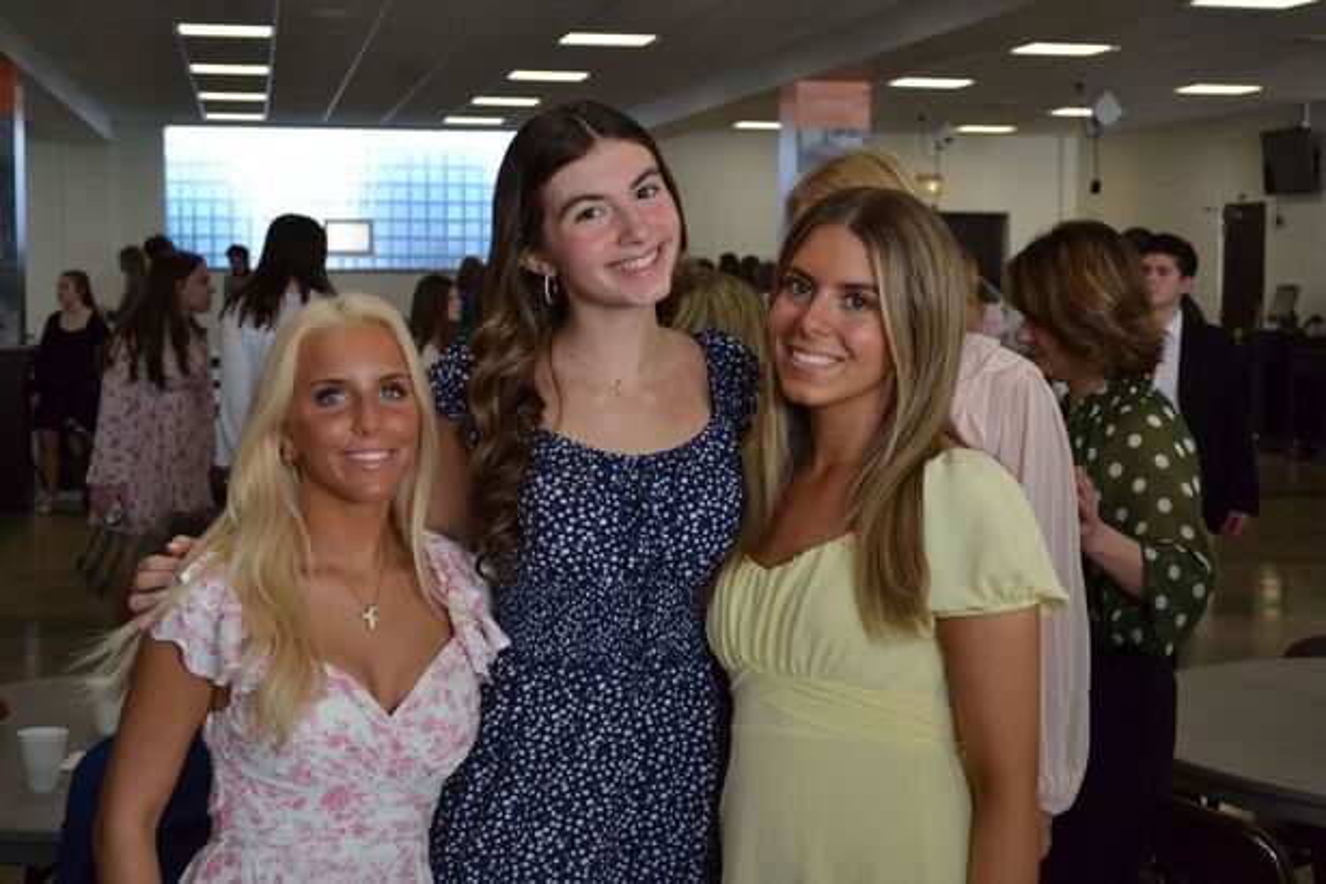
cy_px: 442
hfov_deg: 33.4
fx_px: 2210
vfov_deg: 22.6
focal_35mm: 60
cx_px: 663
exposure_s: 1/500
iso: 1400
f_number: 5.3
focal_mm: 40
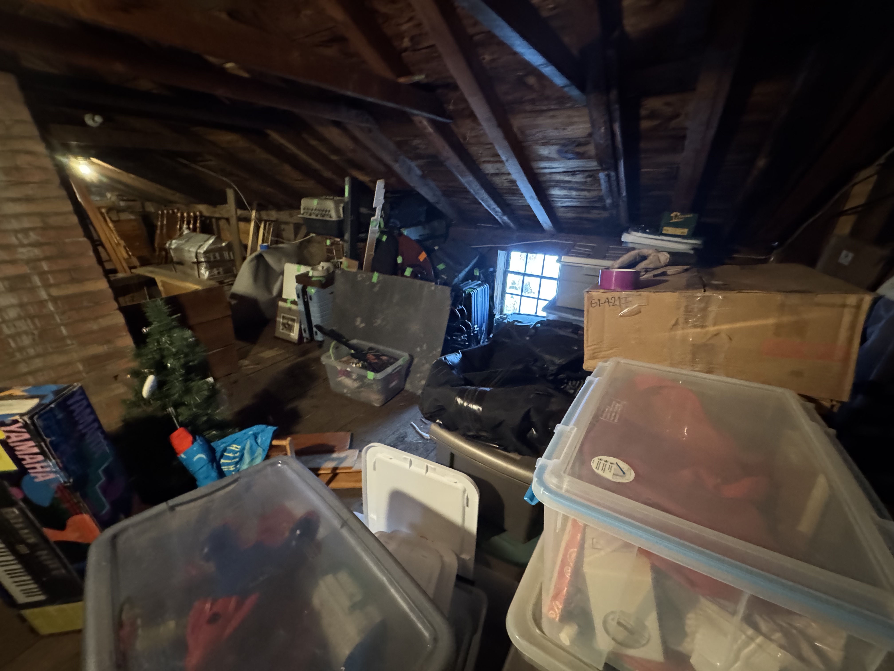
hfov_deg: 102.1
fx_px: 362
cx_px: 447
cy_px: 336
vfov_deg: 85.7
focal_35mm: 14
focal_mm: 2.22
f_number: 2.2
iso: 1250
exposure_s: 1/30
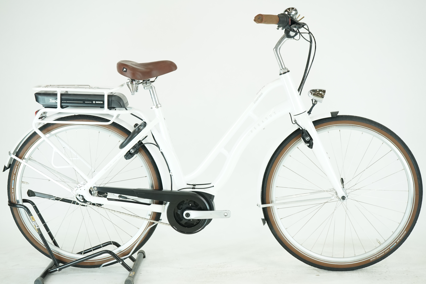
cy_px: 140
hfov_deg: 36.2
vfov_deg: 24.6
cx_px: 215
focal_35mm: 55
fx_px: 651
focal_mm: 54
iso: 1600
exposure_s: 1/200
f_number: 5.6
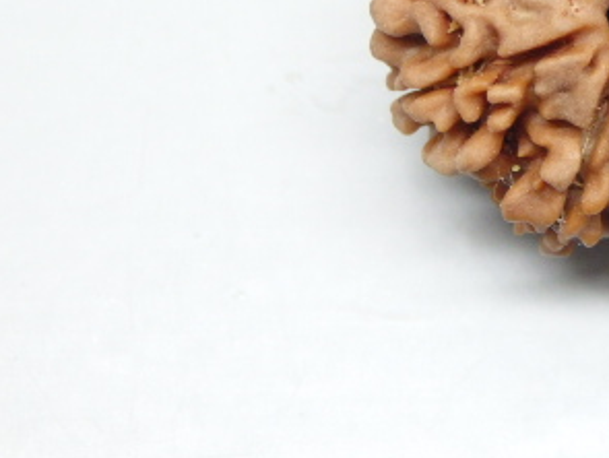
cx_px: 619
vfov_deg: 10.3
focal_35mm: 143
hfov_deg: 13.6
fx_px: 2519
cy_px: 0
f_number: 4.4
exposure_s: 1/100
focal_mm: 11.9
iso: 640
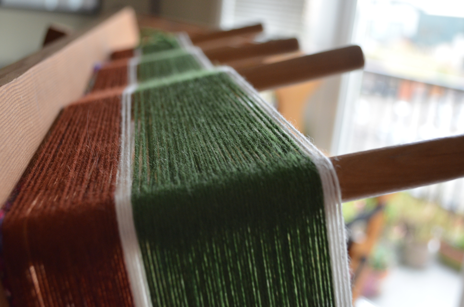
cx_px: 232
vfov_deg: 29.7
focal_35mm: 45
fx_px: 579
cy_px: 154
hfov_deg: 43.7
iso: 1000
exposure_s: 1/30
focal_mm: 30
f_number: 4.5
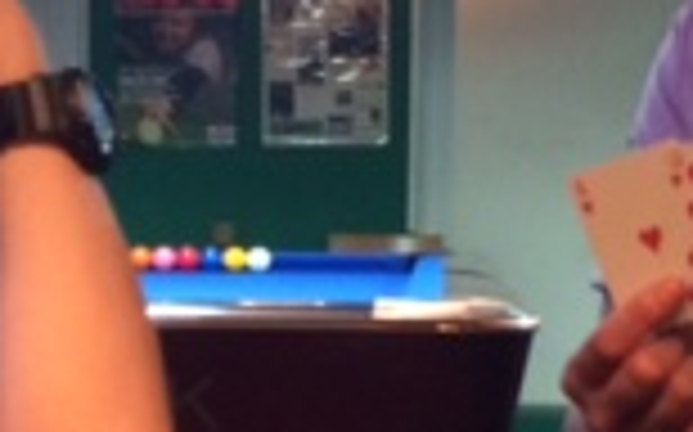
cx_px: 144
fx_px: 2491
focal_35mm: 132
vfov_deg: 9.8
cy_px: 500
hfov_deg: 15.7
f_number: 2.2
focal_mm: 4.12
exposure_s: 1/17
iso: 320
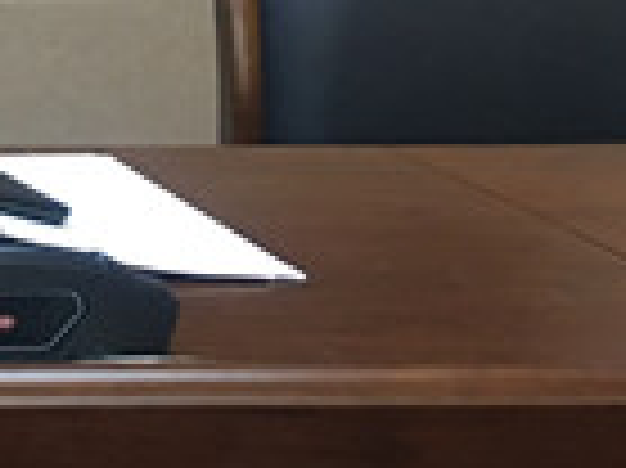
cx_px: -594
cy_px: -32
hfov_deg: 13.6
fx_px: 2259
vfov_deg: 11.7
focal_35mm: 125
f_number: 2.2
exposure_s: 1/17
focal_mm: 4.15
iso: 80
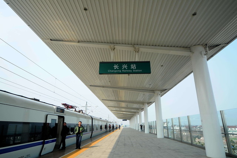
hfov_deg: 81.3
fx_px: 138
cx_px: 118
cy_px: 79
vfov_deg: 59.4
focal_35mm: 21
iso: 200
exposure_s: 1/500
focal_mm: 14
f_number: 4.8
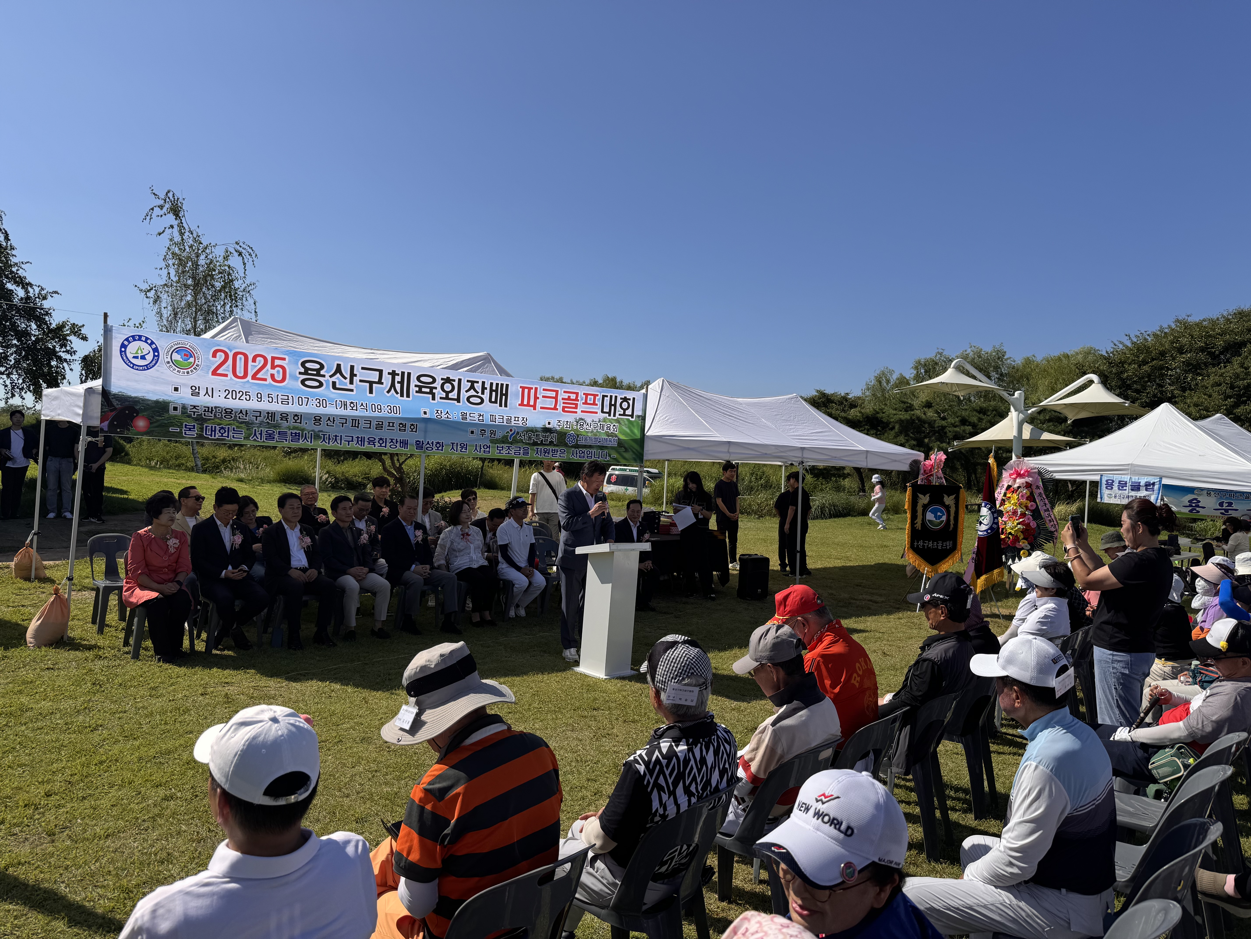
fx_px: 867
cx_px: 626
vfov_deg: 56.8
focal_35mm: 24
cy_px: 470
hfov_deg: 71.6
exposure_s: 1/6410
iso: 80
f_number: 1.78
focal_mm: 6.76
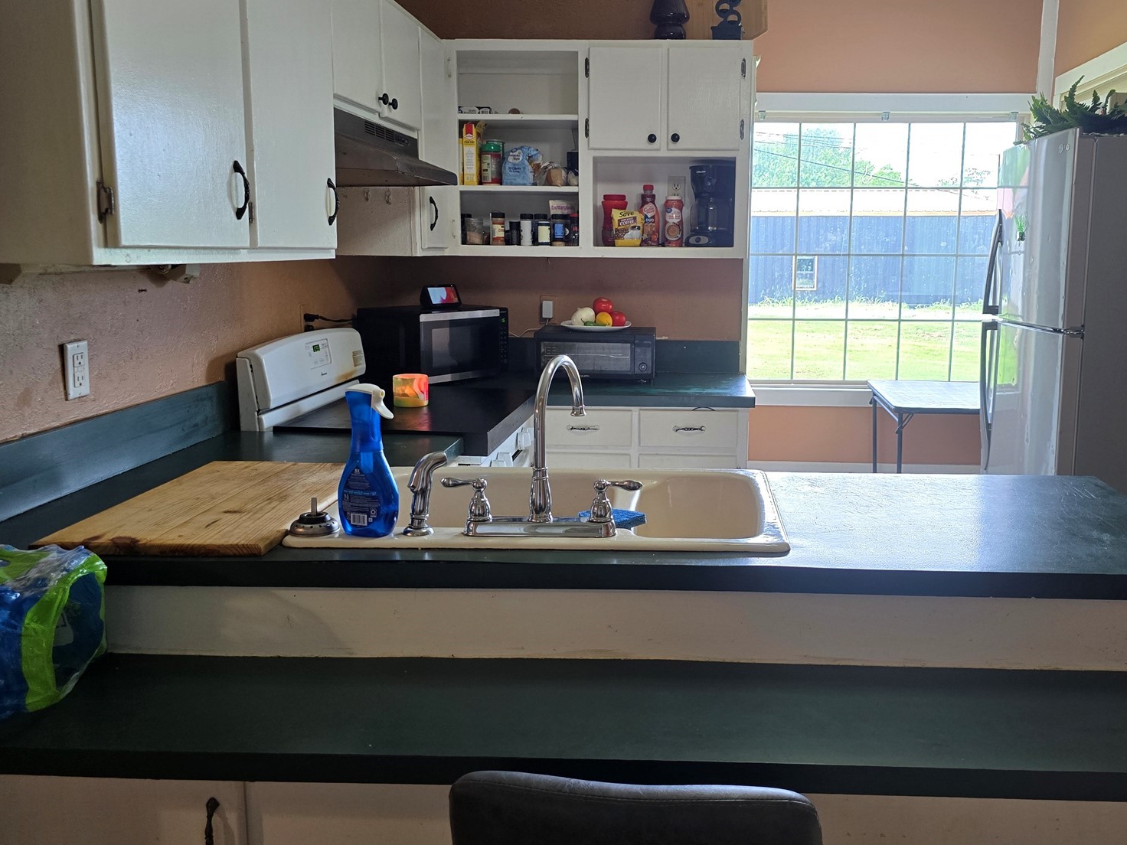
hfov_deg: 59.5
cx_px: 671
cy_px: 403
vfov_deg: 46.8
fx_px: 977
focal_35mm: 30
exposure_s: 1/120
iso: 125
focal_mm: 6.3
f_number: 1.7
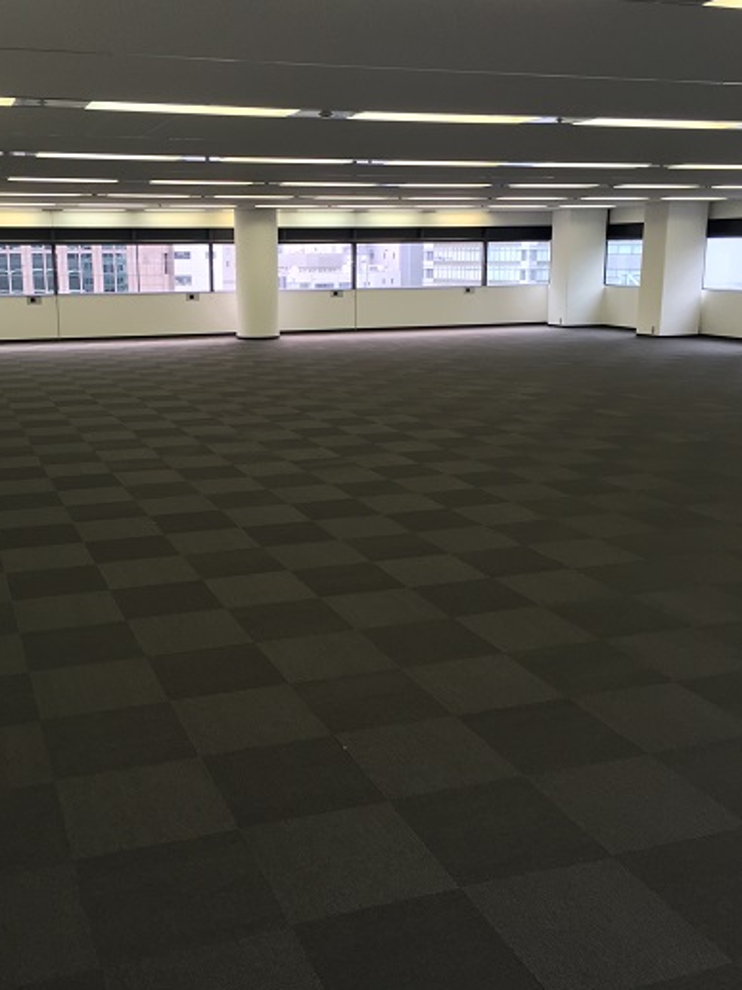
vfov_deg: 51.4
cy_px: 489
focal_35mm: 36
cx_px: 295
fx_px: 1029
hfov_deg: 39.5
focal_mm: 4.15
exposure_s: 1/60
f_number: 2.2
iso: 40
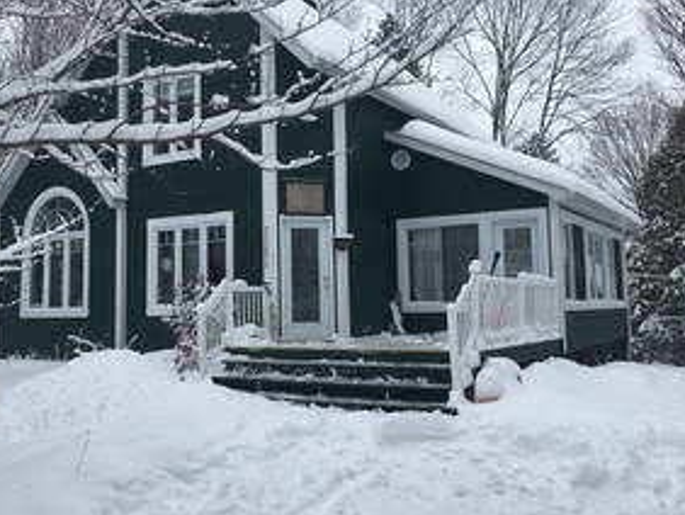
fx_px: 733
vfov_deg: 38.7
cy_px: 226
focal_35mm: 37
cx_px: 294
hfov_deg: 49.9
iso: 25
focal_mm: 4.15
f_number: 2.2
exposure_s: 1/298
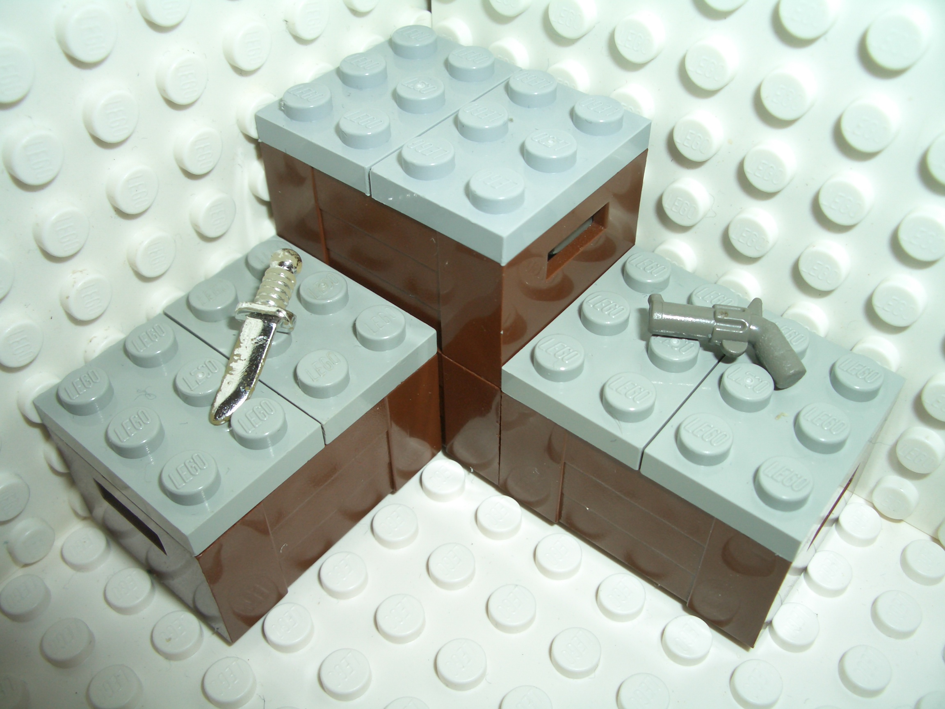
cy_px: 354
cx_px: 472
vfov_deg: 40.7
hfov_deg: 52.6
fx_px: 955
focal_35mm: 35
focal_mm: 5.8
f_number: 4.3
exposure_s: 1/60
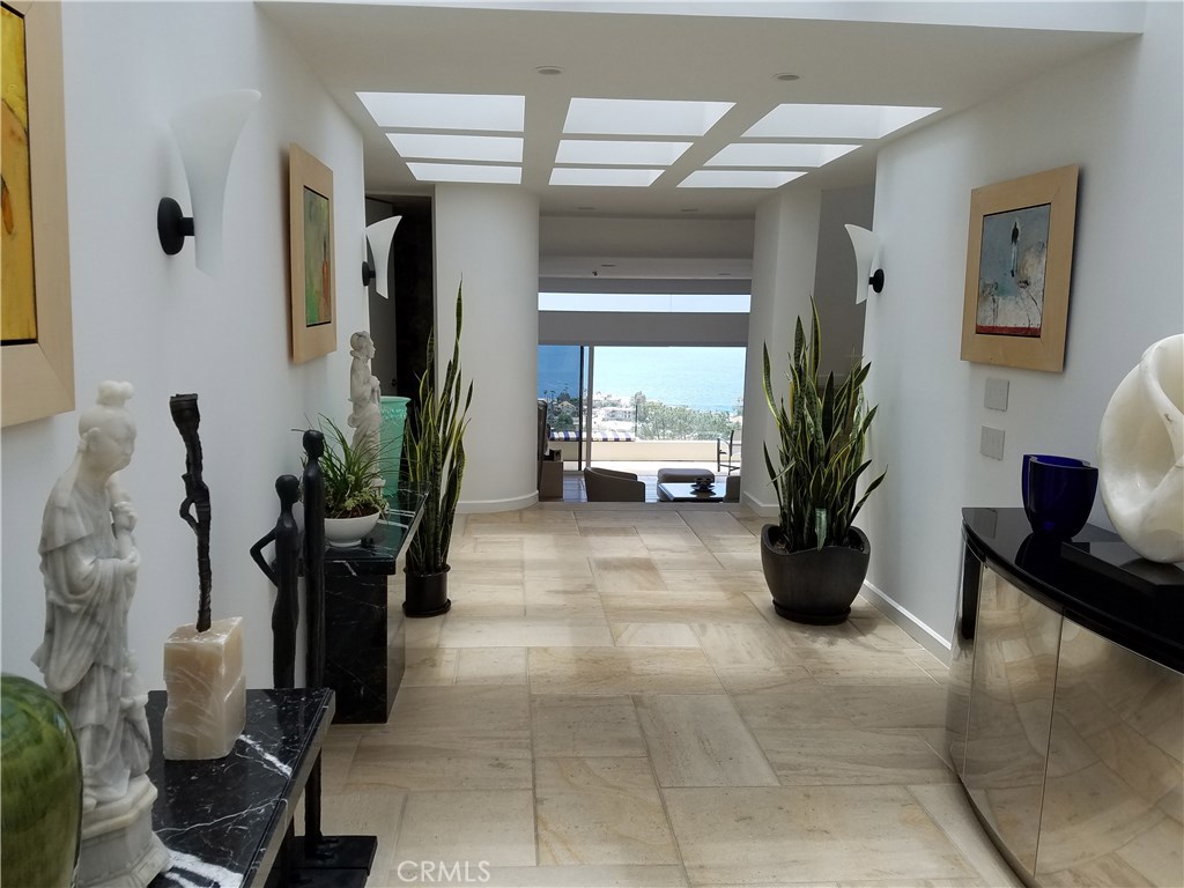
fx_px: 889
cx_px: 592
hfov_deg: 67.3
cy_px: 444
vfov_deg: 53.1
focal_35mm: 26
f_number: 1.7
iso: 50
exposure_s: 1/686
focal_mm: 4.2
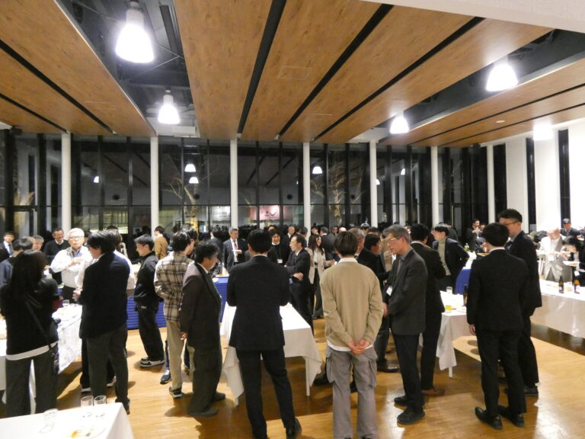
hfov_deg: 81.7
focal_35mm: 20
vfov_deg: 66.0
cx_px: 292
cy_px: 220
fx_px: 338
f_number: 2.8
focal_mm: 3.6
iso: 1600
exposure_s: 1/50
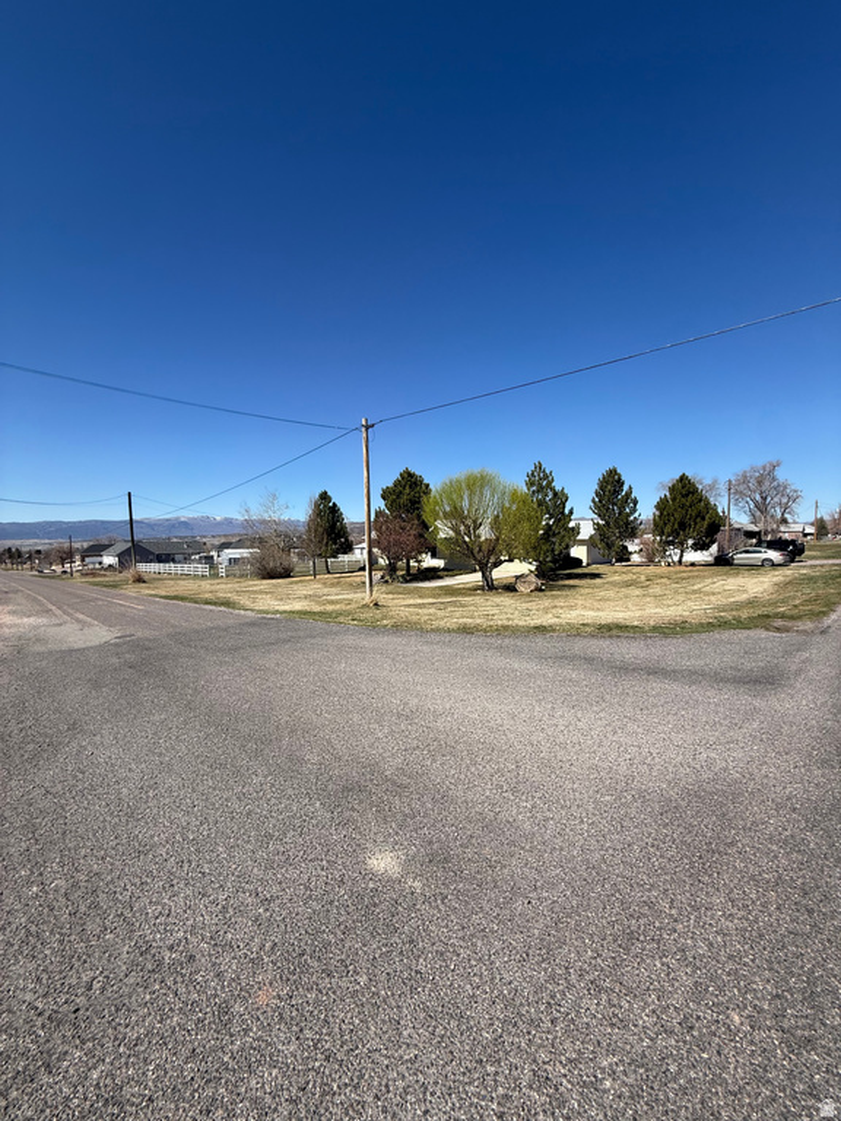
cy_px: 560
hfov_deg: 85.7
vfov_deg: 102.1
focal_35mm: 14
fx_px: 454
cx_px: 420
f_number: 2.2
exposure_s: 1/2841
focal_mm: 2.22
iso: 50
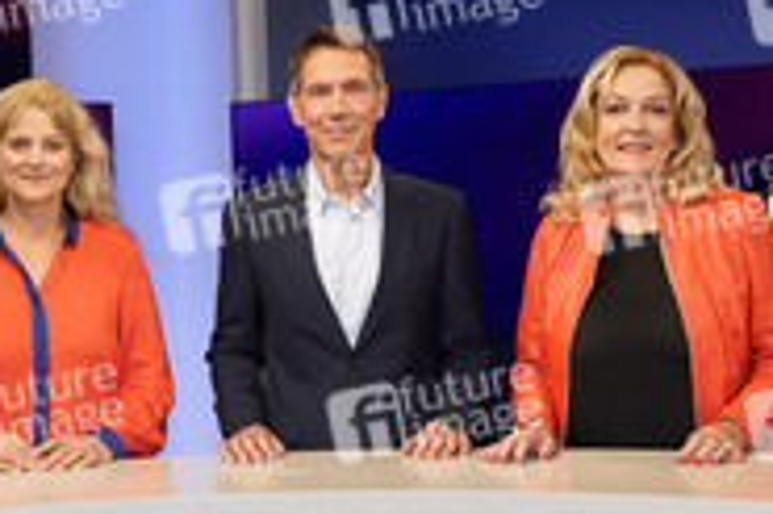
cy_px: 309
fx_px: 1673
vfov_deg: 17.4
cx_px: 324
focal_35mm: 78
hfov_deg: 26.0
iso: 2000
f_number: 5.6
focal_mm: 32
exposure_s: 1/125
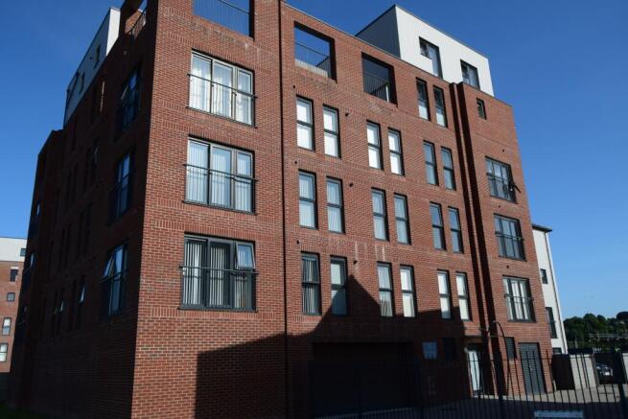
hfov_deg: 67.4
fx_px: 471
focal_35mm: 27
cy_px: 210
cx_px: 314
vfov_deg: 48.0
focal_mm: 18
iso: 400
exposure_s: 1/2500
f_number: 5.6
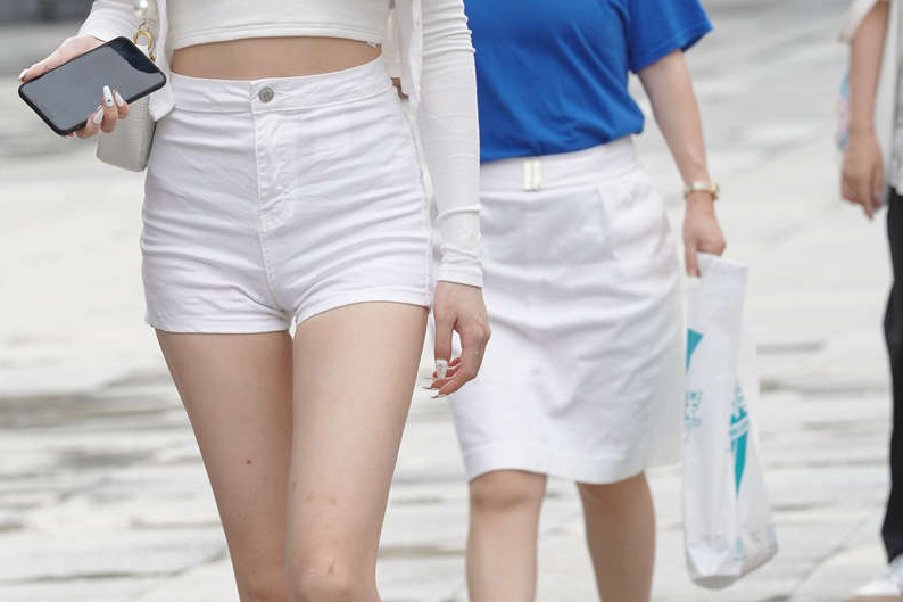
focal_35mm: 306
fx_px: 7673
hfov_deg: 6.7
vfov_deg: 4.5
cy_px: 171
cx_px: 275
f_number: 5
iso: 500
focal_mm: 135
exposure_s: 1/800
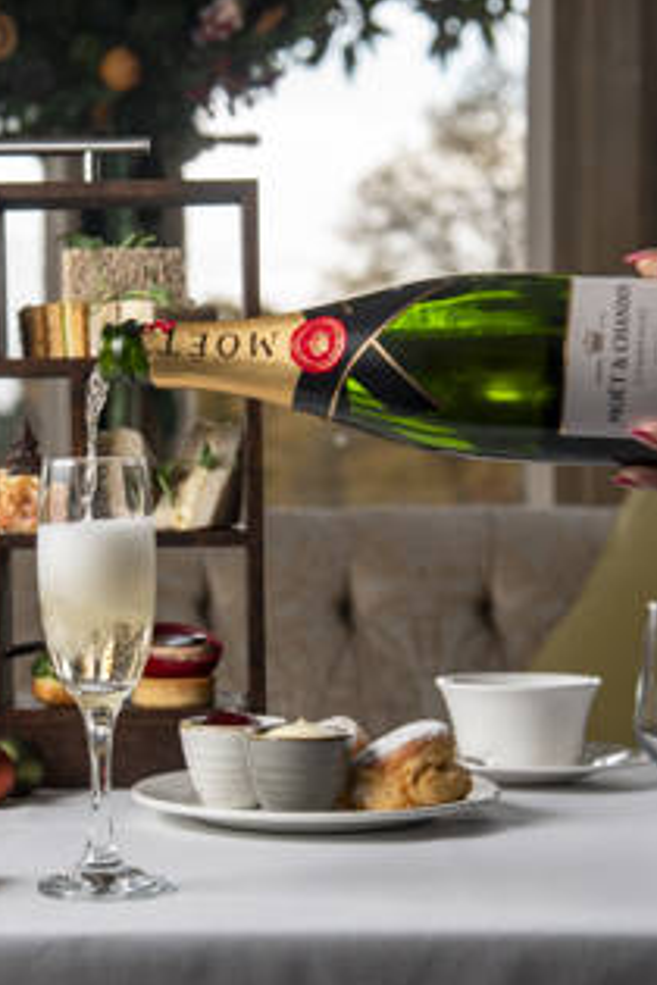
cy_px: 491
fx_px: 2710
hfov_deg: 13.7
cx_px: 106
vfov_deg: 20.6
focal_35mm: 99
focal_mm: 65
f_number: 5.6
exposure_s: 1/60
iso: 250
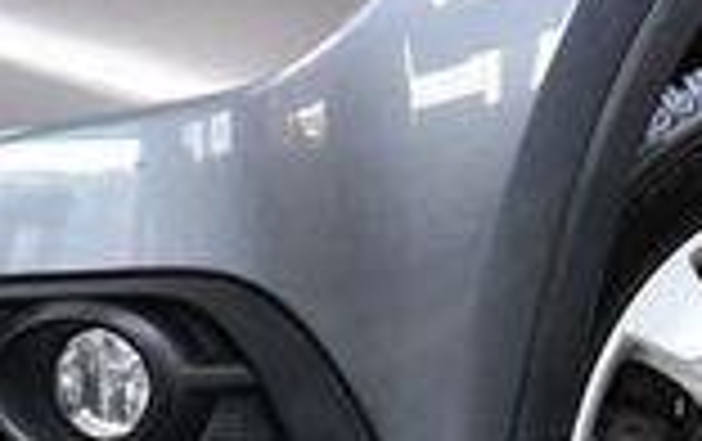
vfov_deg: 3.0
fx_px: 8334
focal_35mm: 435
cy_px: 117
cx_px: -148
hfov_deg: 4.8
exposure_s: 1/125
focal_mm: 52
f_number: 5.6
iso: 1600
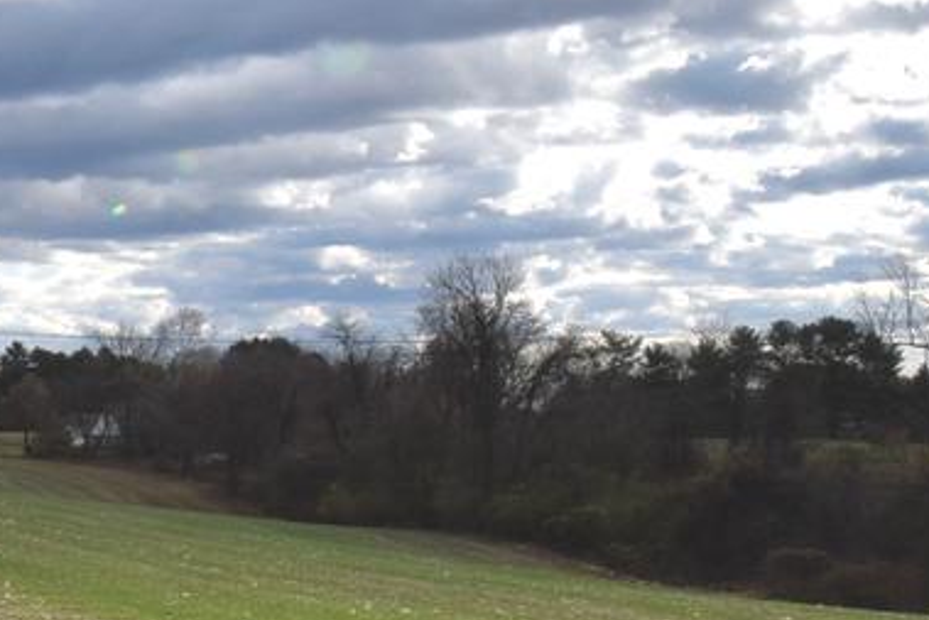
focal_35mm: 81
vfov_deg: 16.5
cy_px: 646
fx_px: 2091
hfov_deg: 20.4
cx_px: -566
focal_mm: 10
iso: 200
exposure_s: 1/400
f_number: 10
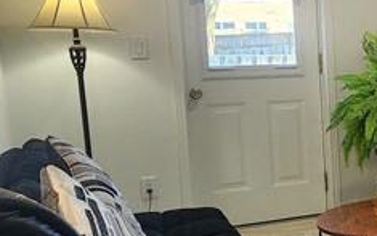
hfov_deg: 27.0
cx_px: 523
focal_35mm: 60
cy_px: 144
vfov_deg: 21.6
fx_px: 617
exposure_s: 1/60.2
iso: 160
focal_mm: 2.2
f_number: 2.2
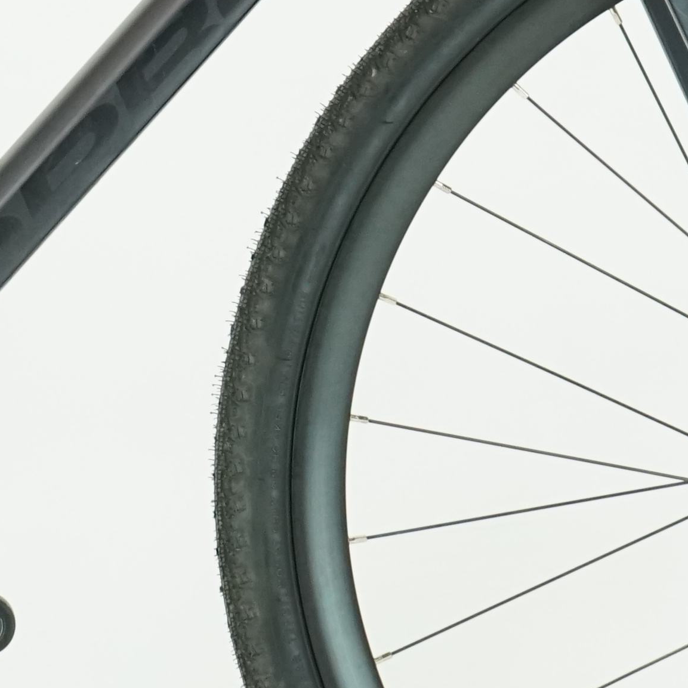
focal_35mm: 292
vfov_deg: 6.0
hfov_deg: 6.0
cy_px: -26
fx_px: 6566
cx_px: -163
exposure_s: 1/200
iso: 1600
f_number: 5.6
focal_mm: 66
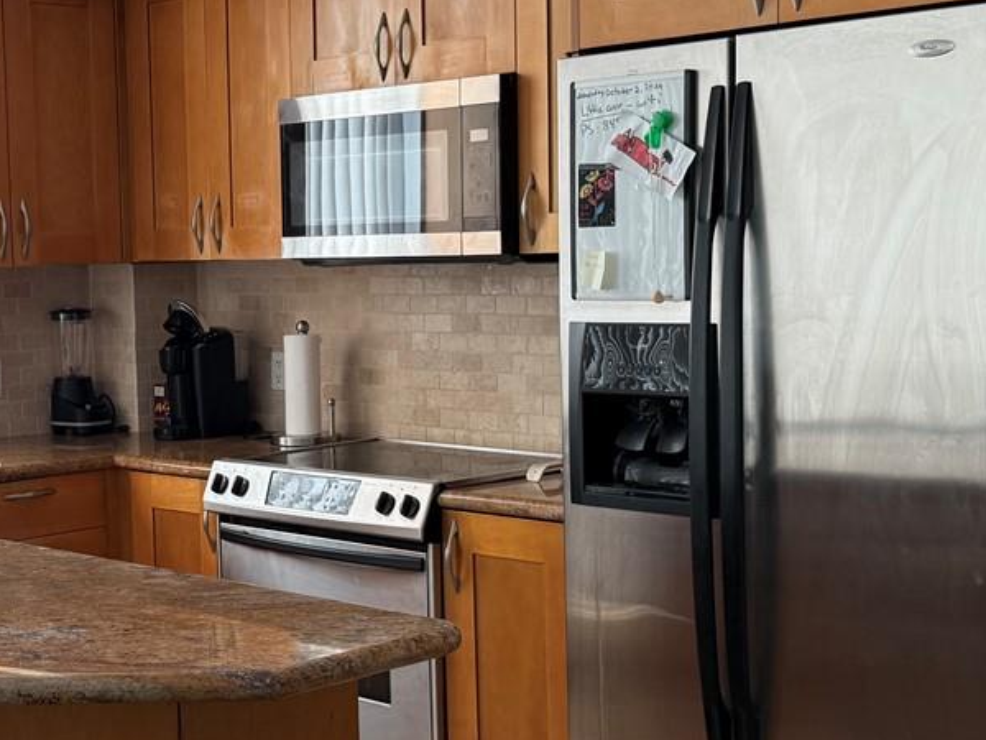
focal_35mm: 64
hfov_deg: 29.8
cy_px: 350
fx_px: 1823
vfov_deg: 22.9
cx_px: 256
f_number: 1.78
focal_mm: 6.76
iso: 100
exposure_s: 1/229
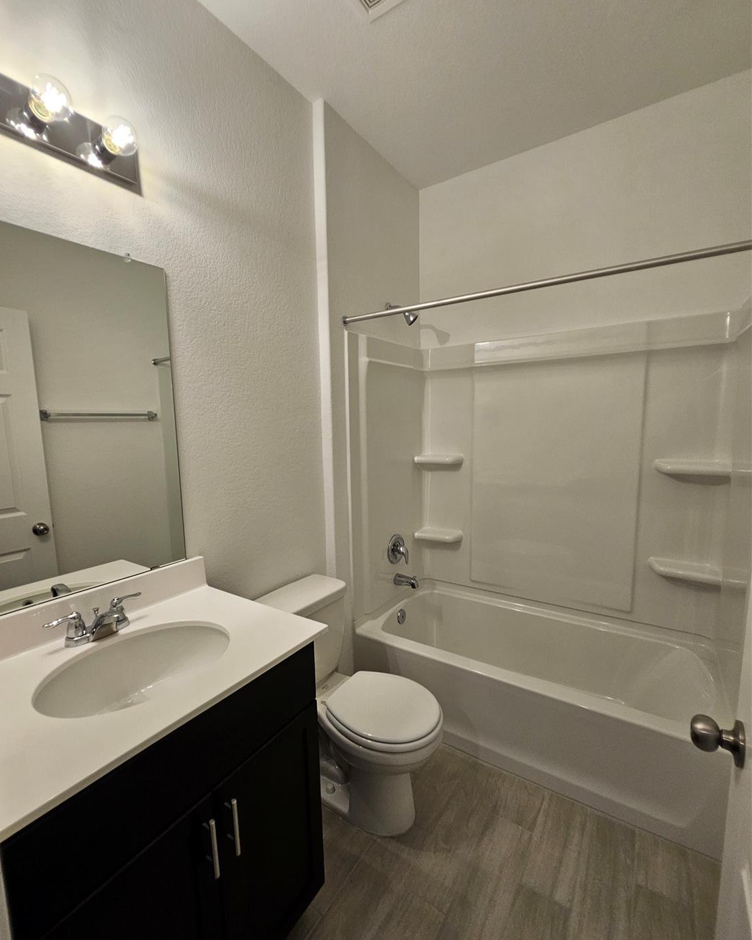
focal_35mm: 14
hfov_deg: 88.0
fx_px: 389
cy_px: 474
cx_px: 364
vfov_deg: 100.7
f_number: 2.2
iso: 100
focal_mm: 2.2
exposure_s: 1/60
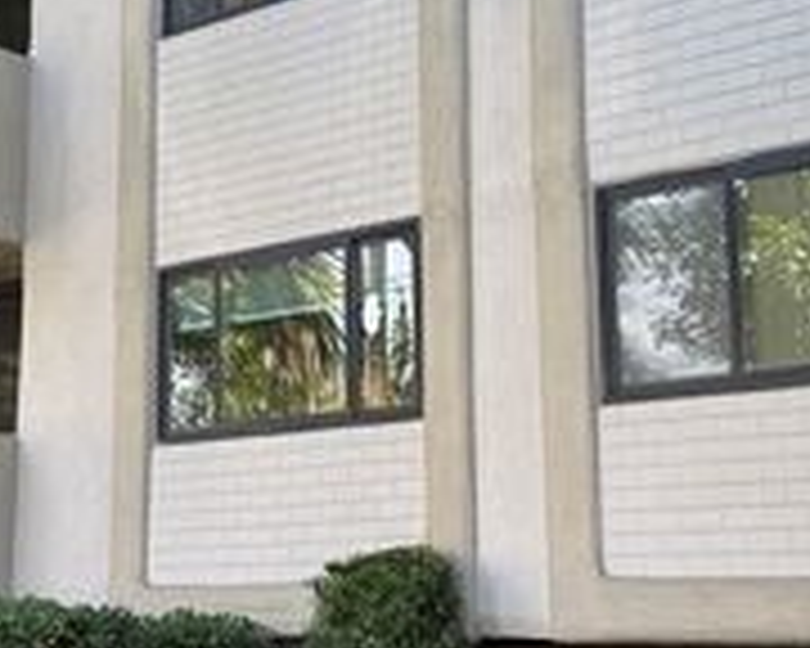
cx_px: 297
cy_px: 304
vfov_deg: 23.5
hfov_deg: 29.0
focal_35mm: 65
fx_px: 1558
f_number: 1.78
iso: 64
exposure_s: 1/166
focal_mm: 6.76
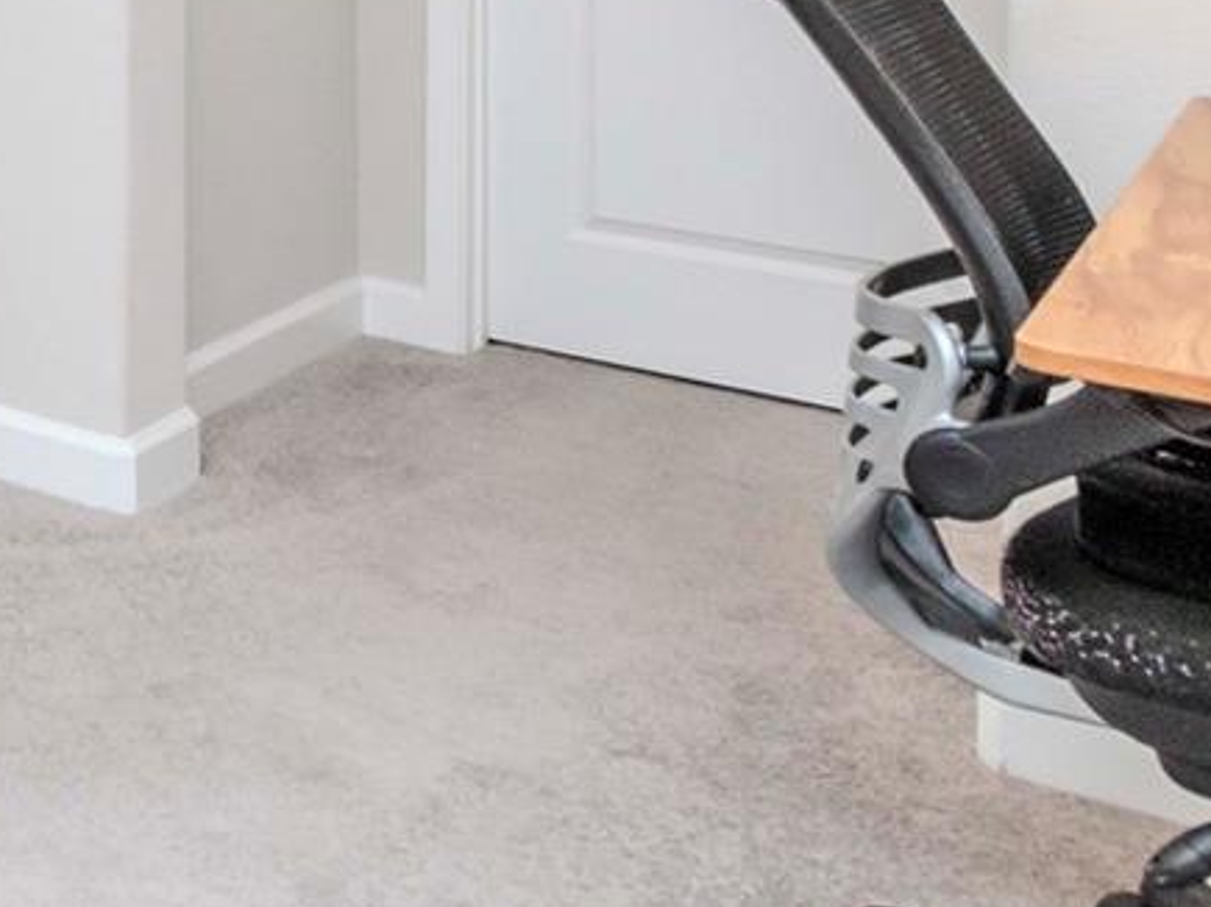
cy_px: -289
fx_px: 1854
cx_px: -663
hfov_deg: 25.6
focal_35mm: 53
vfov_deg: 24.0
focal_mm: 10
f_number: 9
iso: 500
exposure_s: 1/125
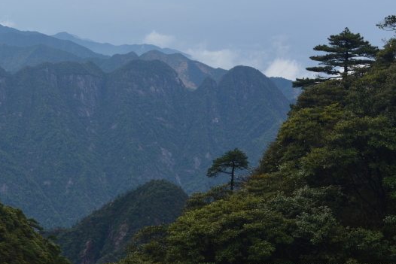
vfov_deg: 12.3
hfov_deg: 18.1
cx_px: 30
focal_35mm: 111
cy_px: 25
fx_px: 1221
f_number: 11
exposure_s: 1/100
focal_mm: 38
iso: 200
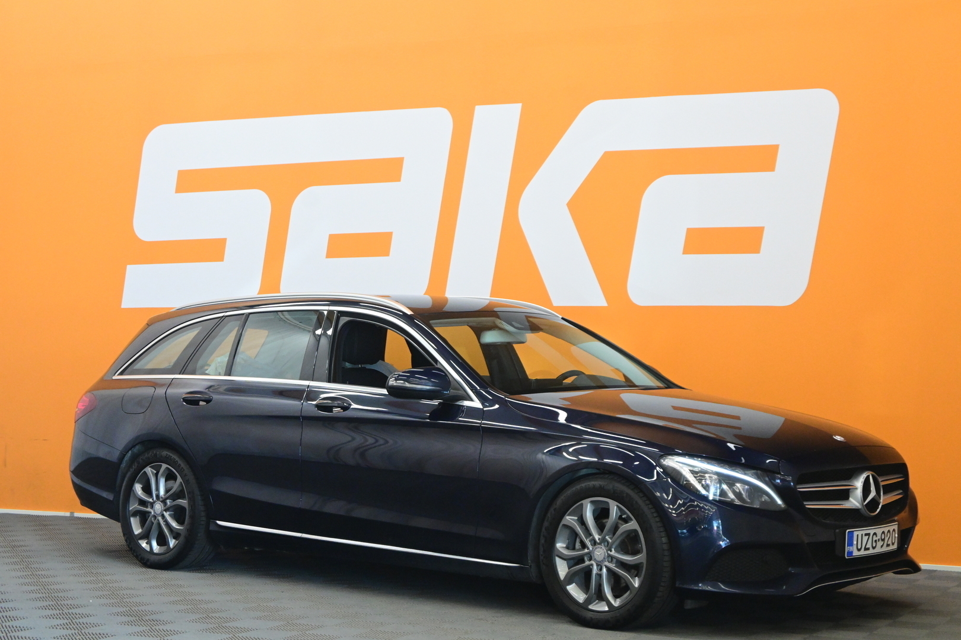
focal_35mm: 72
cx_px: 480
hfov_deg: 28.1
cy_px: 320
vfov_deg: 18.9
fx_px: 1922
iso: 3600
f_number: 6
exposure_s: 1/80
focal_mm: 48
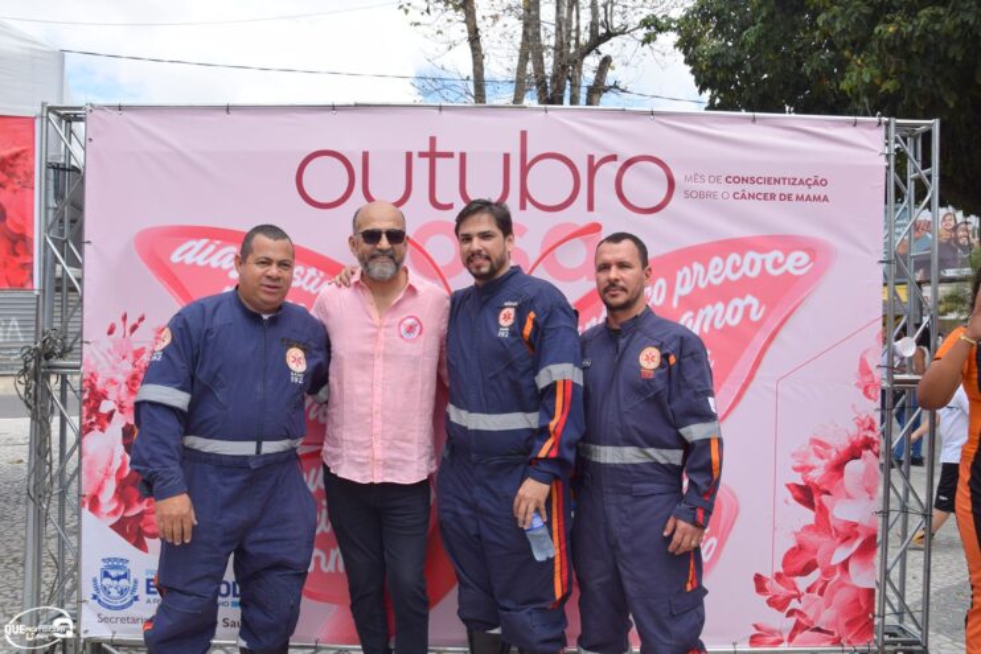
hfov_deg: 67.4
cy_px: 327
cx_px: 490
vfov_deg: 47.9
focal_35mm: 27
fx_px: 736
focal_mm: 18
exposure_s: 1/320
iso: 200
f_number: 9
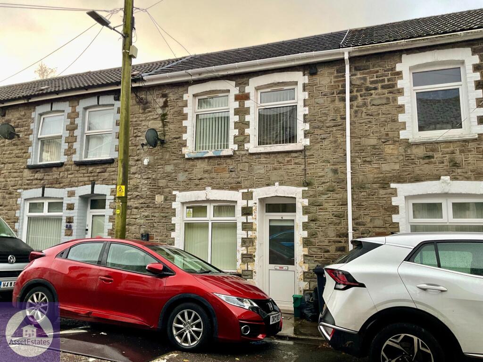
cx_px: 242
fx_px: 405
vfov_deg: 48.2
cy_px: 181
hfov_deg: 61.7
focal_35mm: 29
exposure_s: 1/122
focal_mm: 3
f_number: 1.8
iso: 64
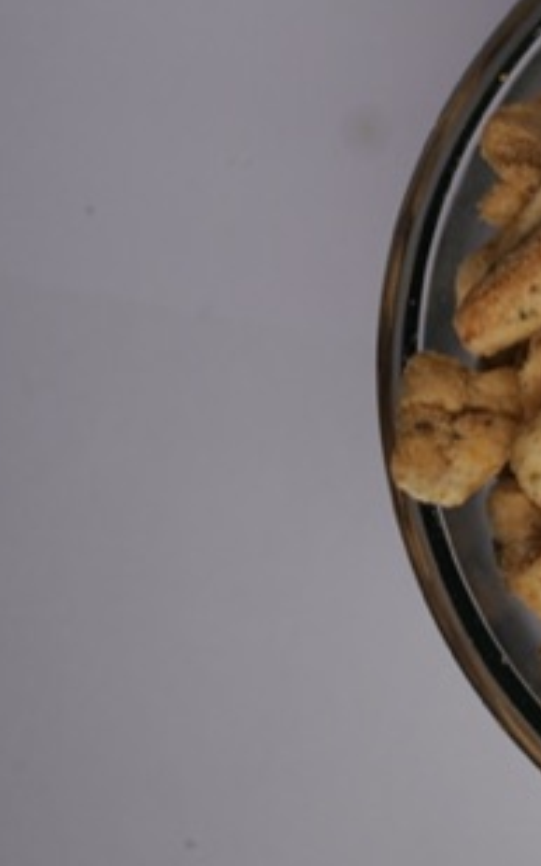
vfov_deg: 14.4
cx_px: 908
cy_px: 335
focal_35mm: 145
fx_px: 3422
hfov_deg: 8.7
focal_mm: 55
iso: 500
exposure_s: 1/200
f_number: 9
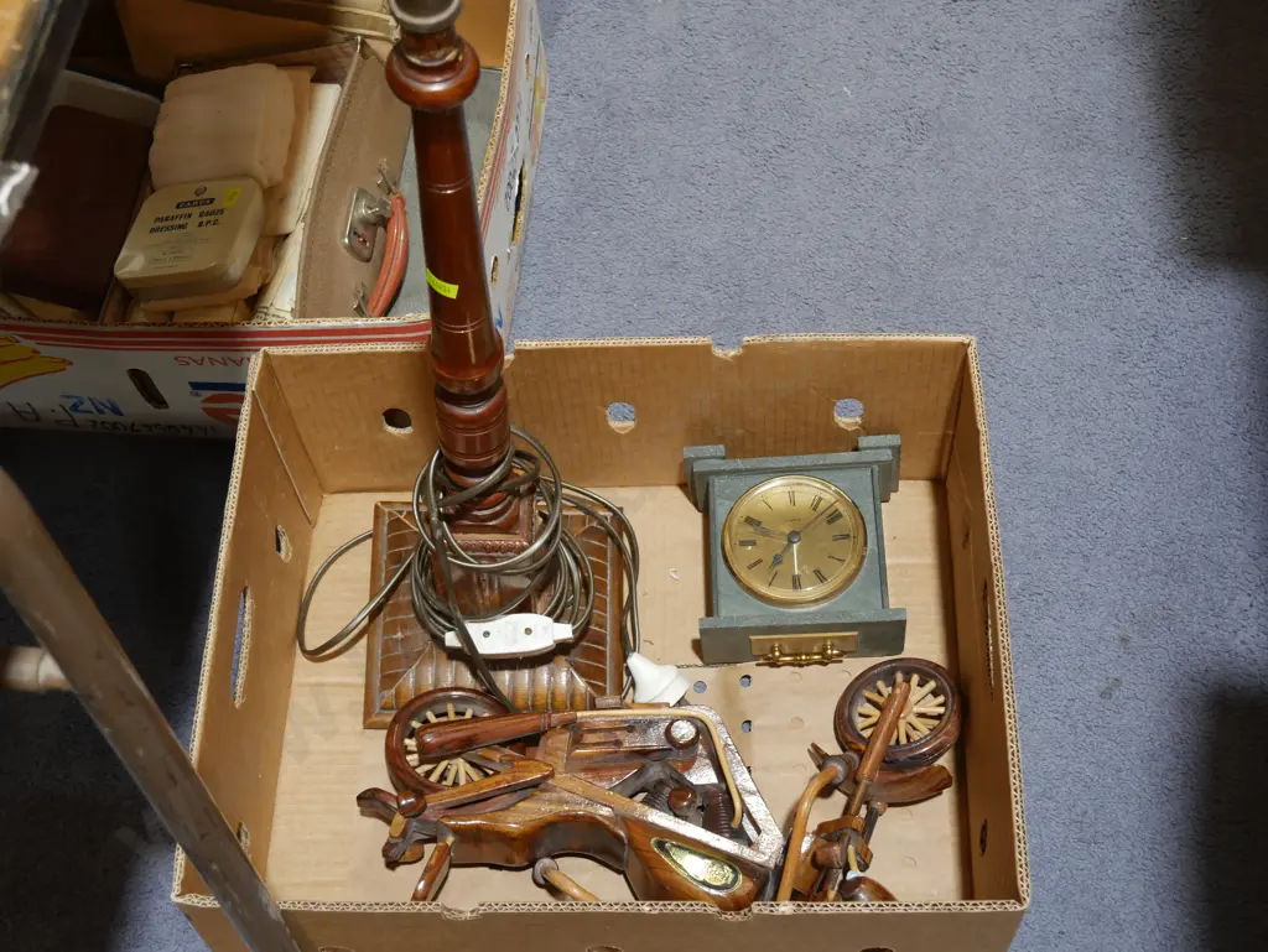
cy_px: 476
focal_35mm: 50
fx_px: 1832
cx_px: 634
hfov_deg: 38.2
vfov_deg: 29.1
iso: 800
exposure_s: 1/60
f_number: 5.3
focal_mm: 25
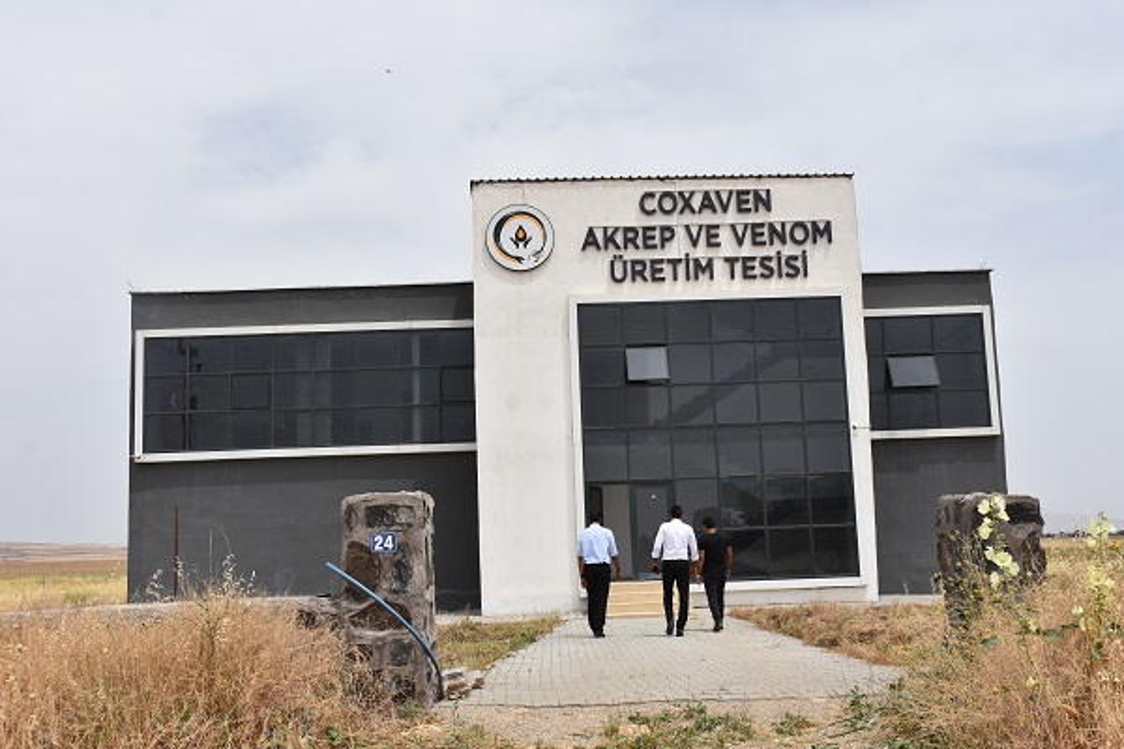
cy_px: 374
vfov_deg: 34.2
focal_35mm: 39
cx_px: 562
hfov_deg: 49.6
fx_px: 1218
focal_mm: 26
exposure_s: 1/500
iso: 140
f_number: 8
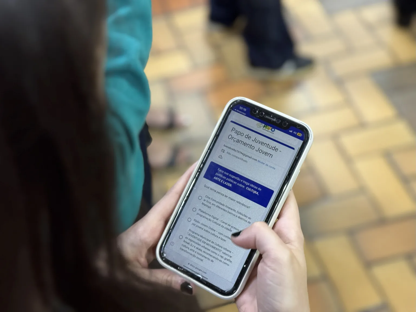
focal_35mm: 48
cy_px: 156
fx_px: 577
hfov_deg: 39.7
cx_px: 208
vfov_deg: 30.3
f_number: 1.78
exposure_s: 1/40
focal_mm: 6.76
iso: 250
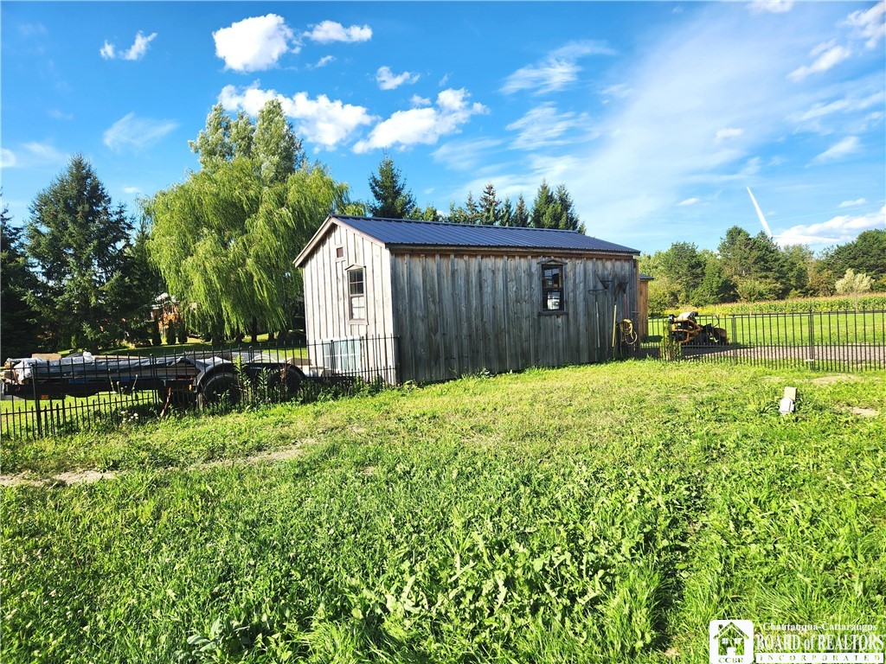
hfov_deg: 73.9
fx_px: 589
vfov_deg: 58.9
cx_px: 443
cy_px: 332
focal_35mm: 23
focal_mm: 5.4
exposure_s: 1/1195
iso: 20
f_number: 1.8
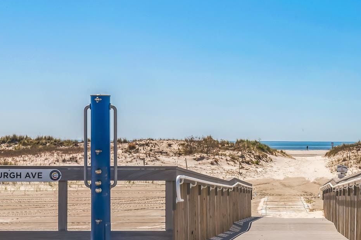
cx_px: 295
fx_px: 772
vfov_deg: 17.7
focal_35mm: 77
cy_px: 139
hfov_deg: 25.8
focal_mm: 35
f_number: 16
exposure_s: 1/80
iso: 250
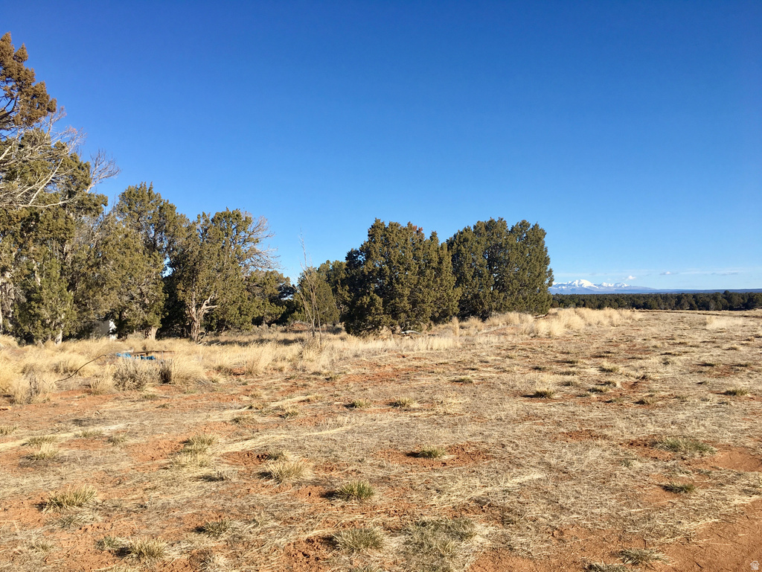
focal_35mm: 29
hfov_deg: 61.7
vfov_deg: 48.2
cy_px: 286
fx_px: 638
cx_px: 381
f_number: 2.2
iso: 25
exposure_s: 1/1538
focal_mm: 4.15
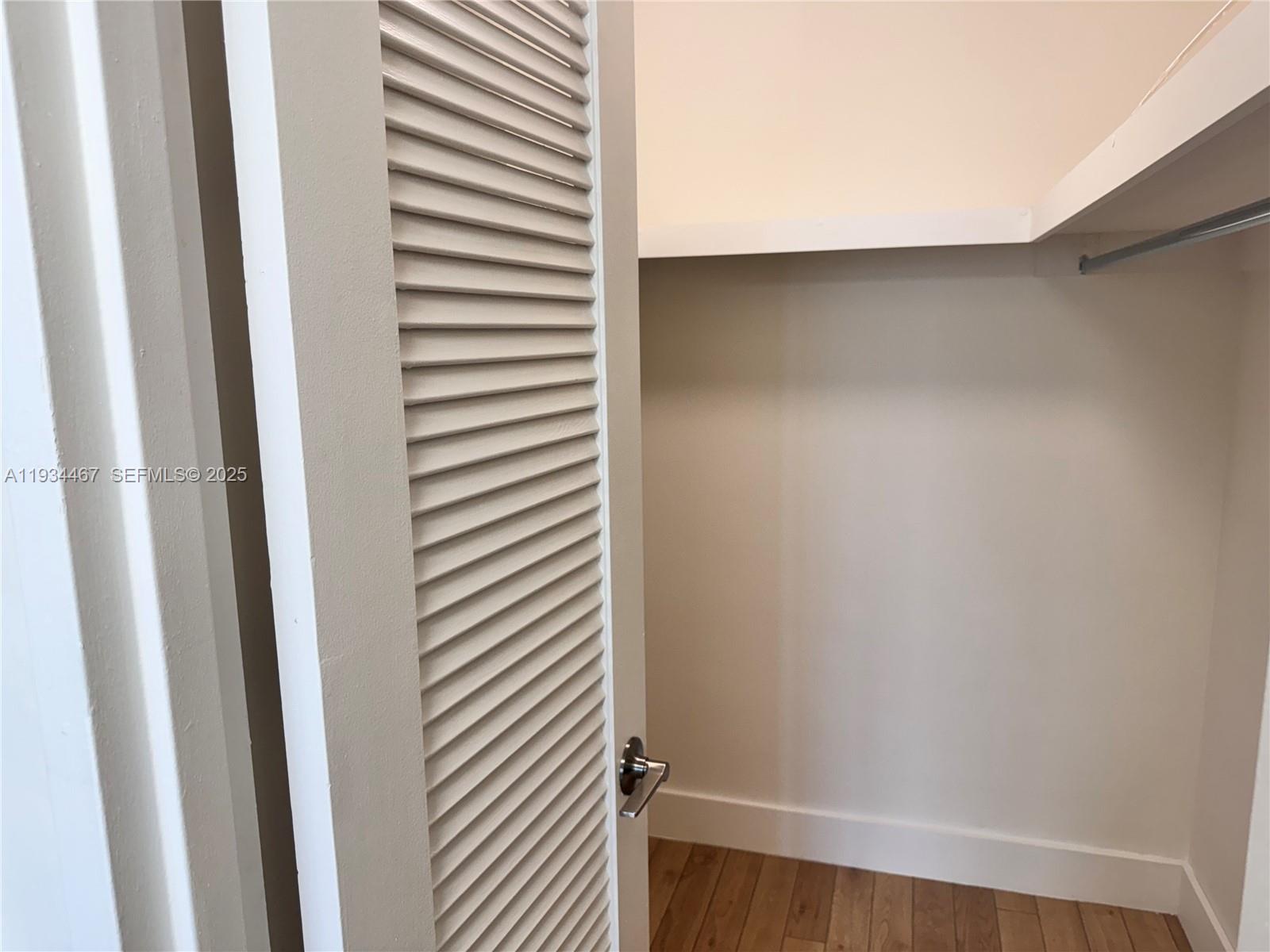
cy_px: 476
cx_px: 635
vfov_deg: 56.8
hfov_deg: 71.6
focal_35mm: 24
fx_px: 881
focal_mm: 6.76
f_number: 1.78
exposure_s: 1/120
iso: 80
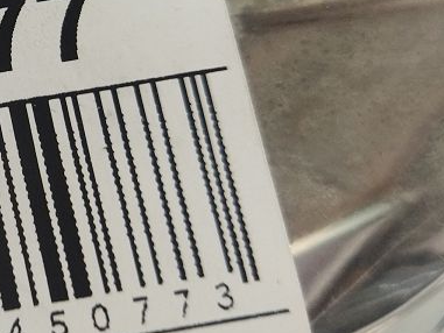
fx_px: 1091
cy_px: 99
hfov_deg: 21.1
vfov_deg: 17.3
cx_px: -121
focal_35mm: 85
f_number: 1.79
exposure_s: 1/50
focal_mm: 4.71
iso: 139
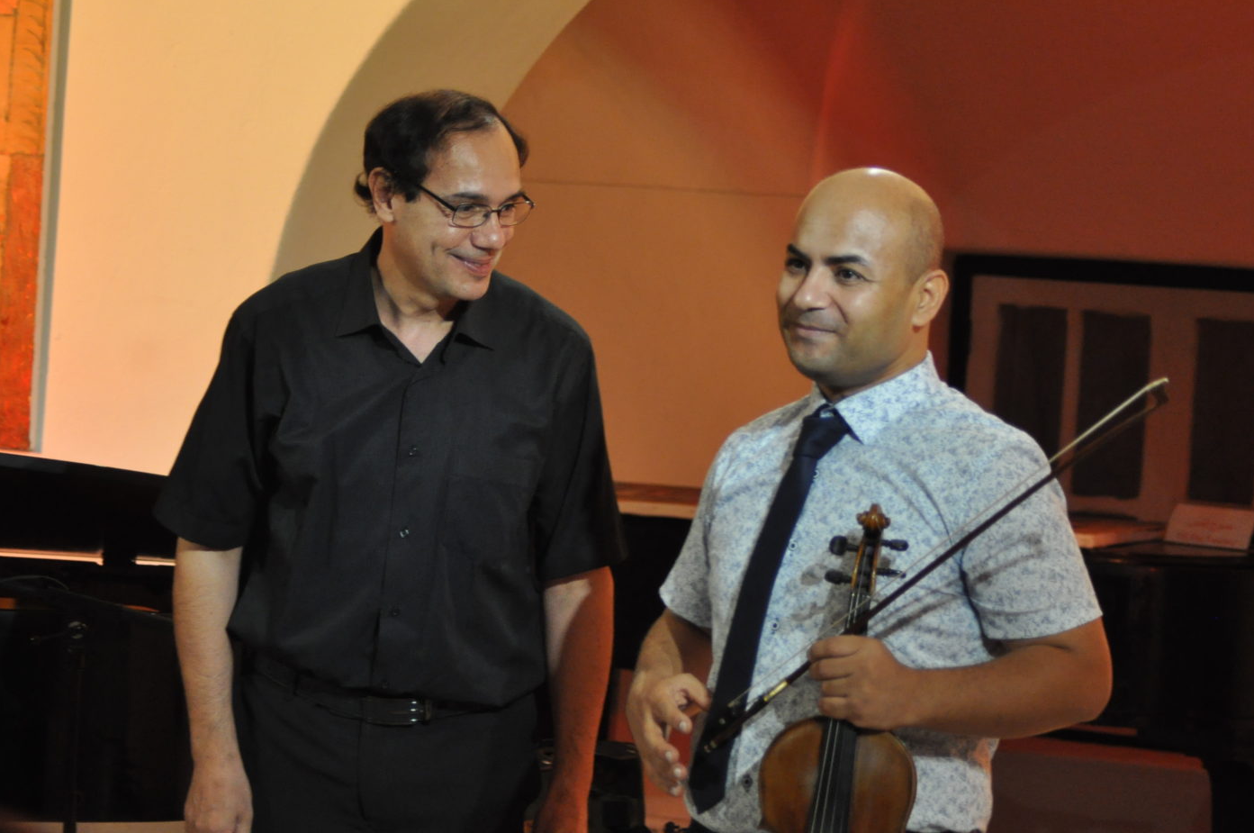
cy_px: 449
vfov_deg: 10.6
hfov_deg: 15.9
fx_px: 4488
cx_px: 589
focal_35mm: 129
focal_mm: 78
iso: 1600
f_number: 4
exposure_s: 1/125
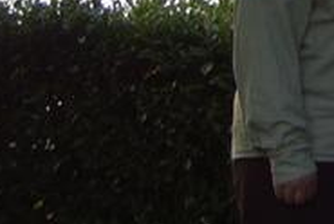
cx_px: 681
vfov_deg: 8.2
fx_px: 1459
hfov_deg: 11.6
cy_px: -260
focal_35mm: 157
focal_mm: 5.8
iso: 50
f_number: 2.6
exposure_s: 1/100
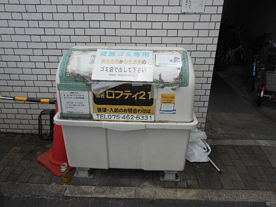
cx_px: 138
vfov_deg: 53.1
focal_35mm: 26
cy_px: 104
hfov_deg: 67.3
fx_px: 207
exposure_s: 1/500
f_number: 3.2
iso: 80
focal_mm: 4.6
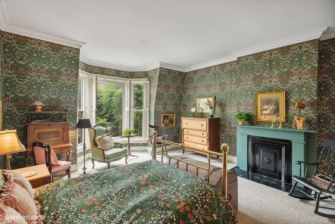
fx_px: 158
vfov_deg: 70.5
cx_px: 168
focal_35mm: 17
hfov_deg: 93.2
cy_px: 112
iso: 2000
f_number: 8
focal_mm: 17
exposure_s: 1/80
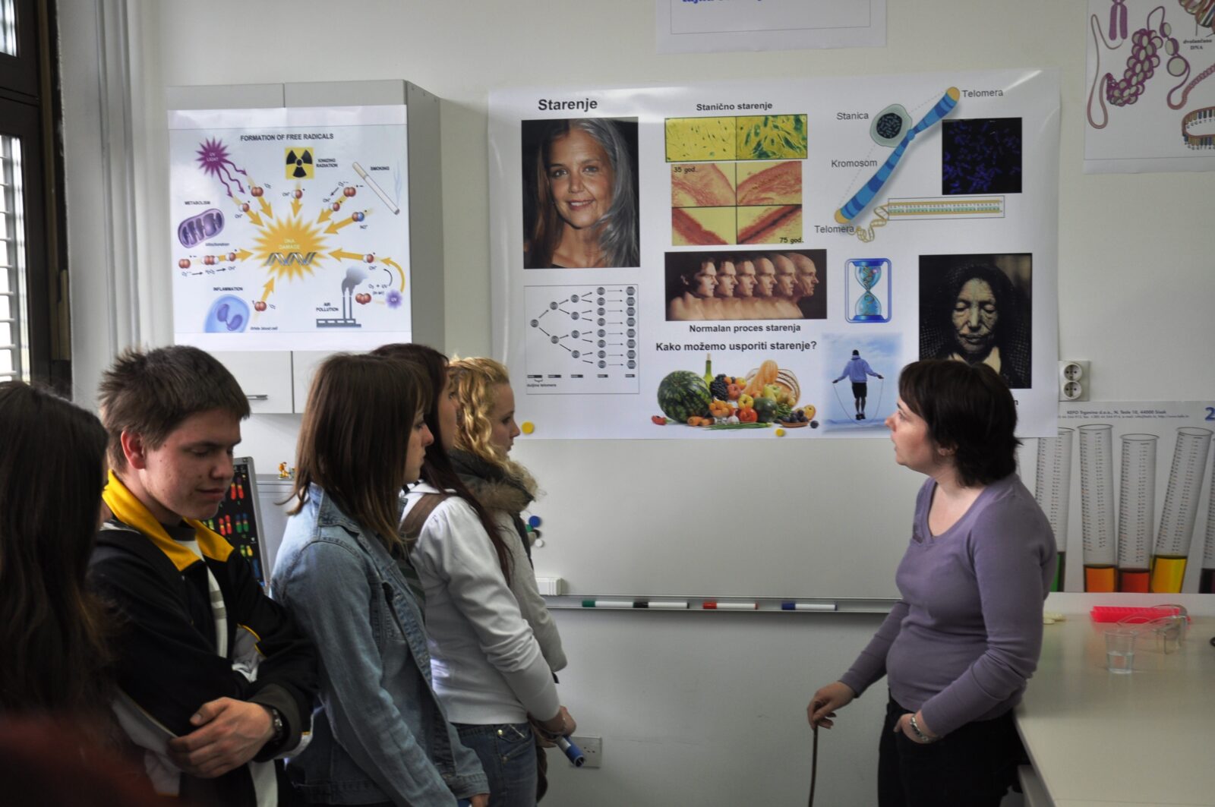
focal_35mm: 51
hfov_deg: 38.9
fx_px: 1719
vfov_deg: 26.4
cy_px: 404
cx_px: 608
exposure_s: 1/100
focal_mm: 34
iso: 400
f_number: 5
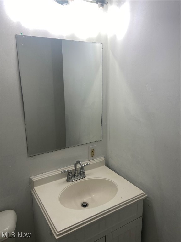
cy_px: 121
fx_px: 181
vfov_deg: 67.3
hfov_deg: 53.1
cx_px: 90
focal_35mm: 26
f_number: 1.8
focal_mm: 4.25
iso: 32
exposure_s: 1/128
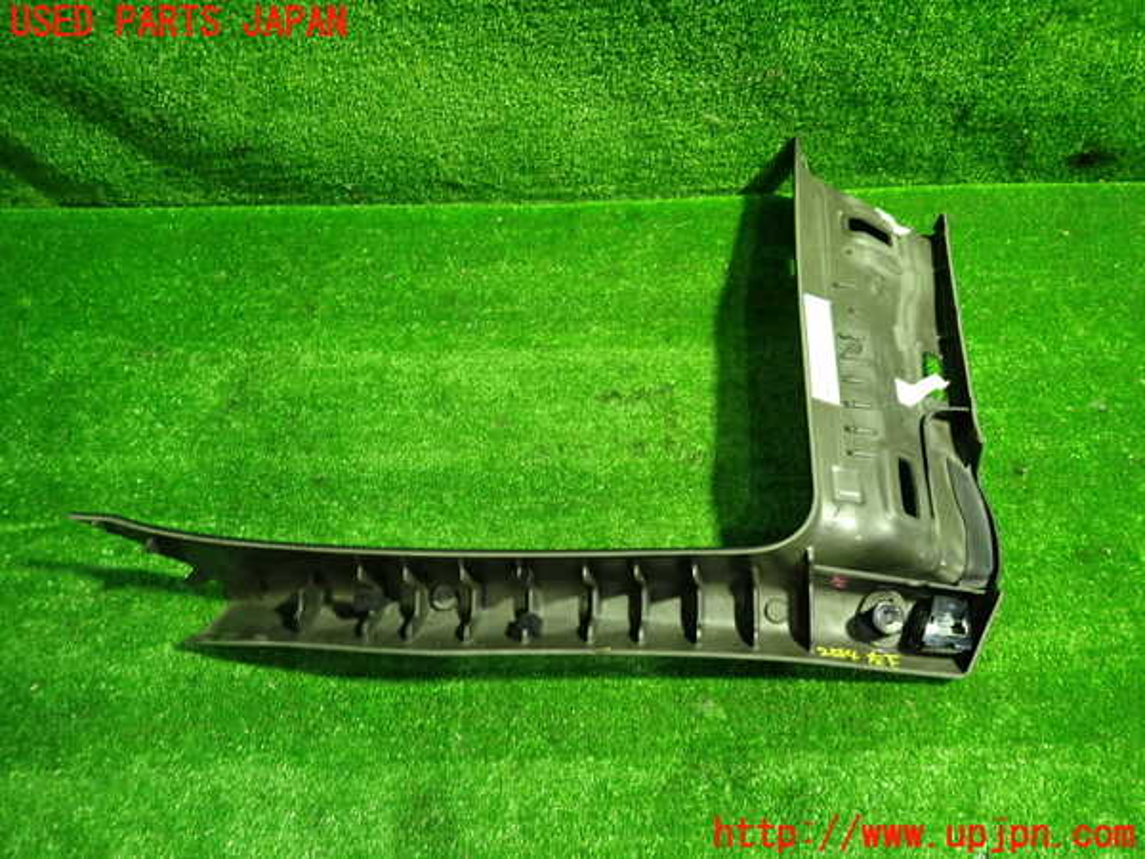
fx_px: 827
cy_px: 430
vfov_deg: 54.9
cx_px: 572
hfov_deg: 69.4
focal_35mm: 25
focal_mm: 4.5
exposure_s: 1/30
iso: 400
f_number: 2
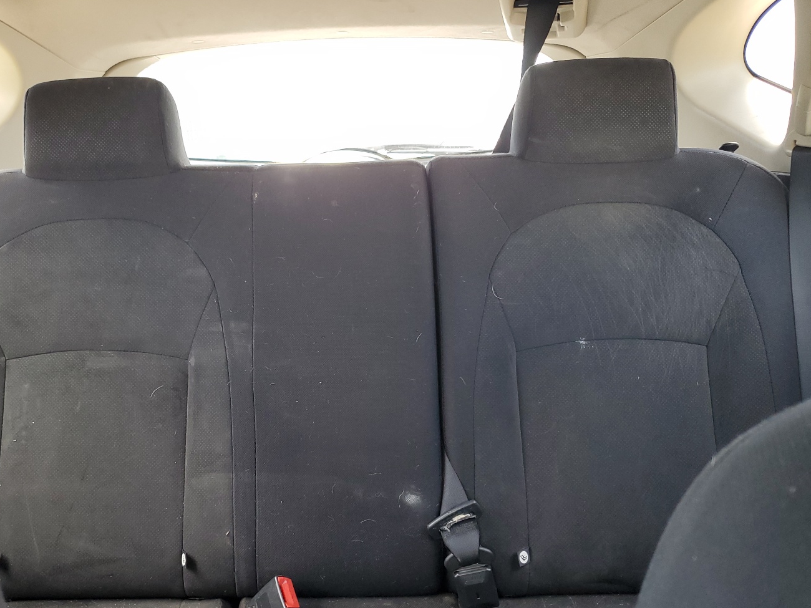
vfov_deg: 44.0
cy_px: 360
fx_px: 750
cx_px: 328
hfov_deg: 56.4
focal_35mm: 32
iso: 67
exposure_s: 1/120
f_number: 1.5
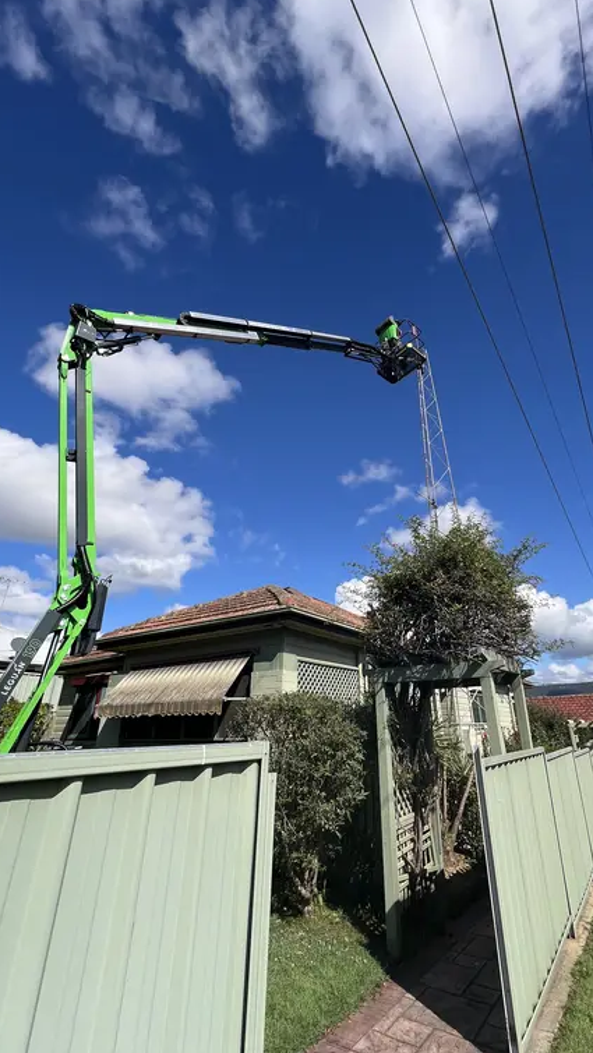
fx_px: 419
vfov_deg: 102.9
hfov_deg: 70.1
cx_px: 342
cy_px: 509
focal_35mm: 15
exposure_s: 1/1410
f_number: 1.8
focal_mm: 1.57
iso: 32
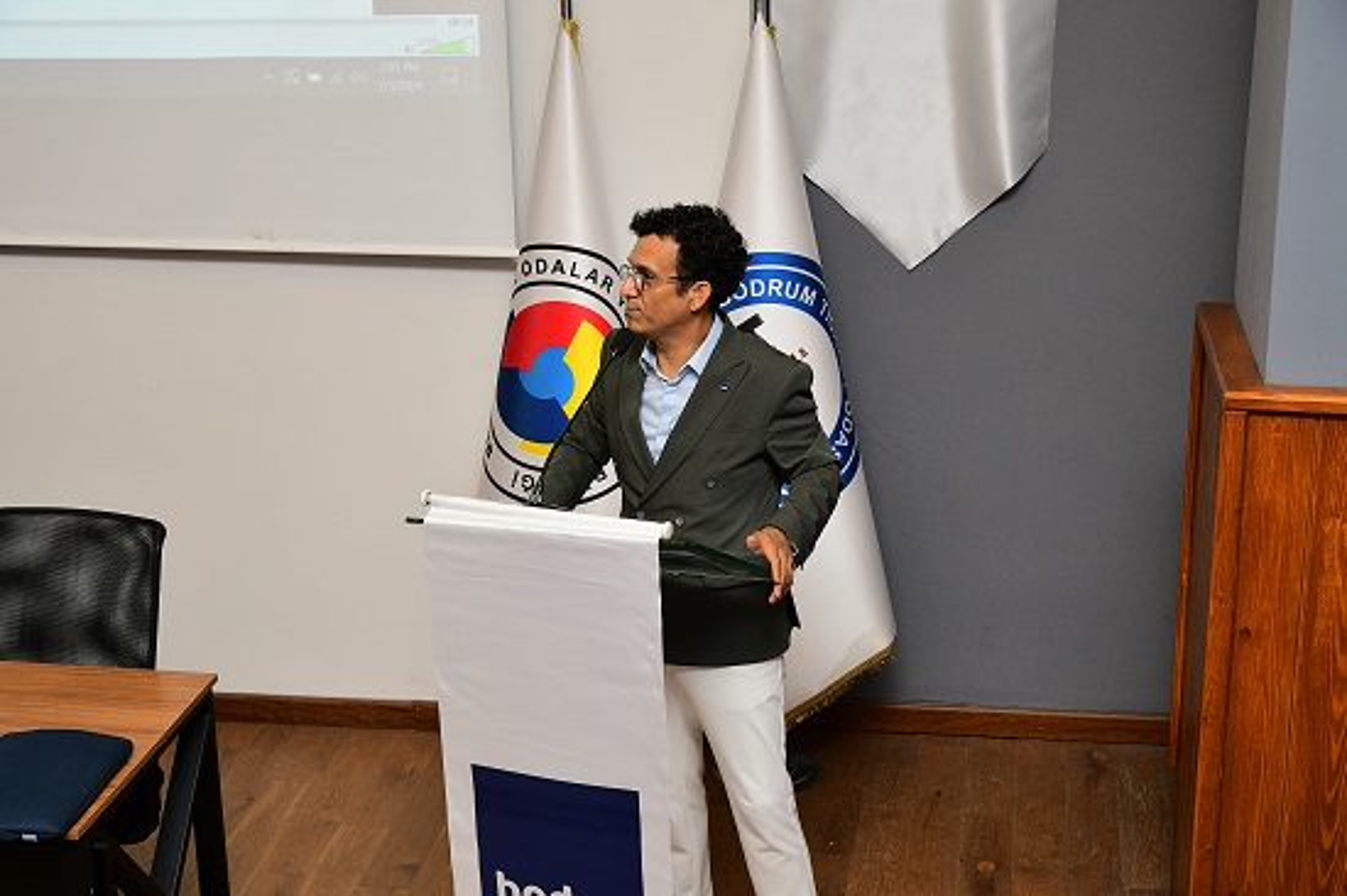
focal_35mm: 57
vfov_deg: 23.8
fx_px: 2131
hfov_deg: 35.1
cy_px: 448
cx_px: 674
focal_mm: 38
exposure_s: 1/125
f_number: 5
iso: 1250
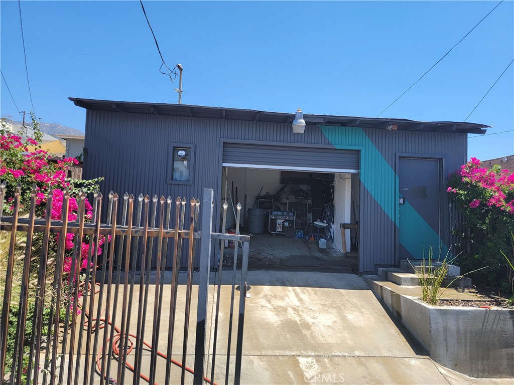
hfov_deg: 71.6
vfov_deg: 56.8
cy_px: 192
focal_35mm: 24
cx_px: 257
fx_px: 356
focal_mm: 6.7
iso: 16
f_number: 1.8
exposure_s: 1/501
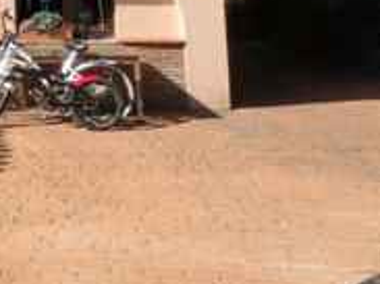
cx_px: -225
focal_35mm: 77
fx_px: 845
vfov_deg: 17.3
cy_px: -141
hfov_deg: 20.7
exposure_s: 1/250
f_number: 7.9
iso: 80
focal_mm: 4.24
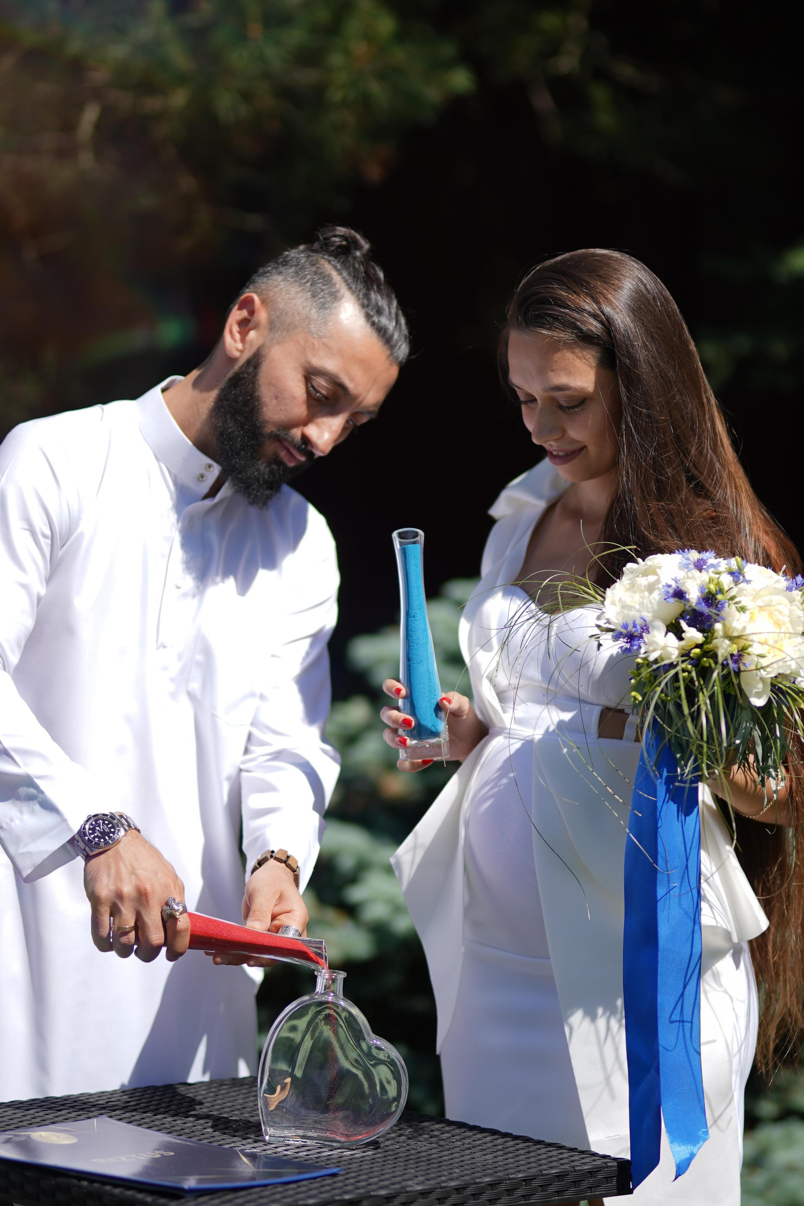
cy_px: 603
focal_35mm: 127
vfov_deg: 16.1
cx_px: 402
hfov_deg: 10.8
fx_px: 4254
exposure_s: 1/5000
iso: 50
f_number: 1.4
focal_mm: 85
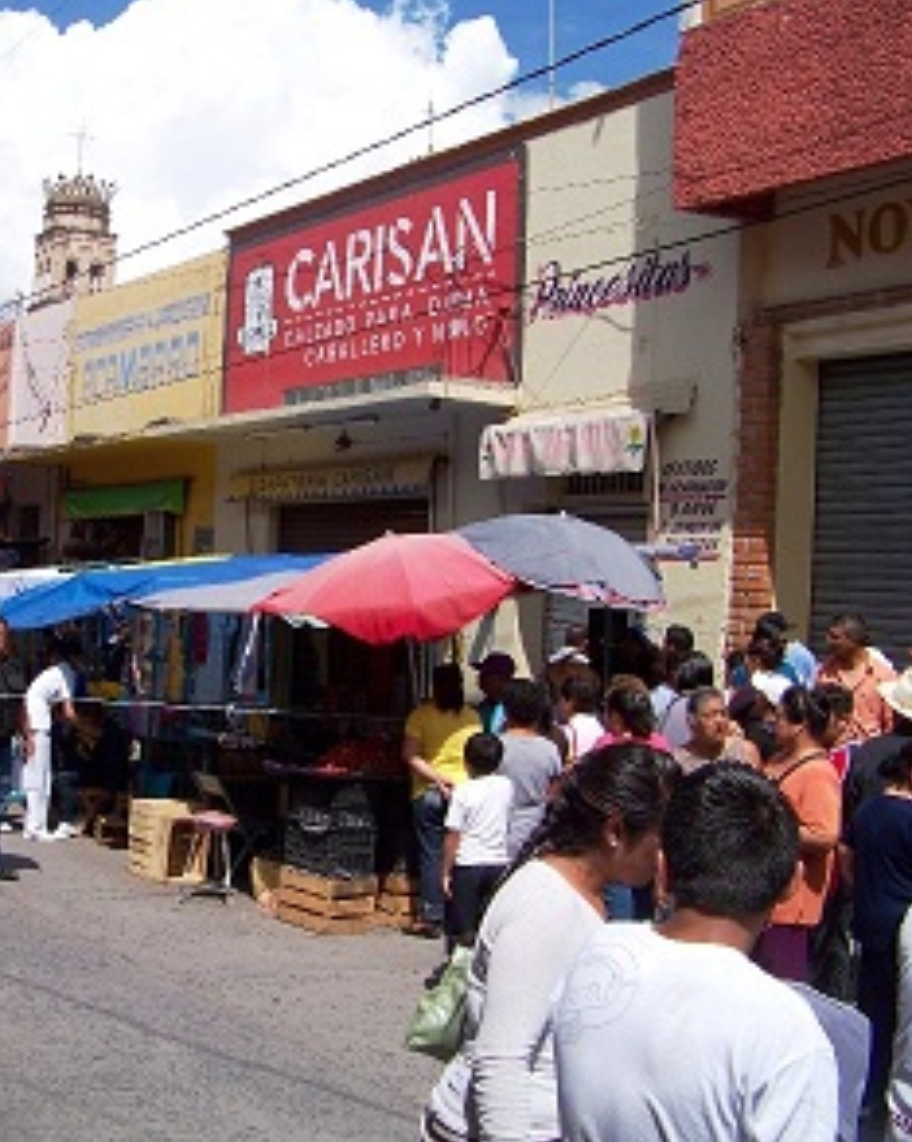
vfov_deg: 38.8
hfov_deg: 30.7
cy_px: 565
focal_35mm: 48
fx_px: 1621
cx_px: 191
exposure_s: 1/640
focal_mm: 5.85
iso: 64
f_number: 4
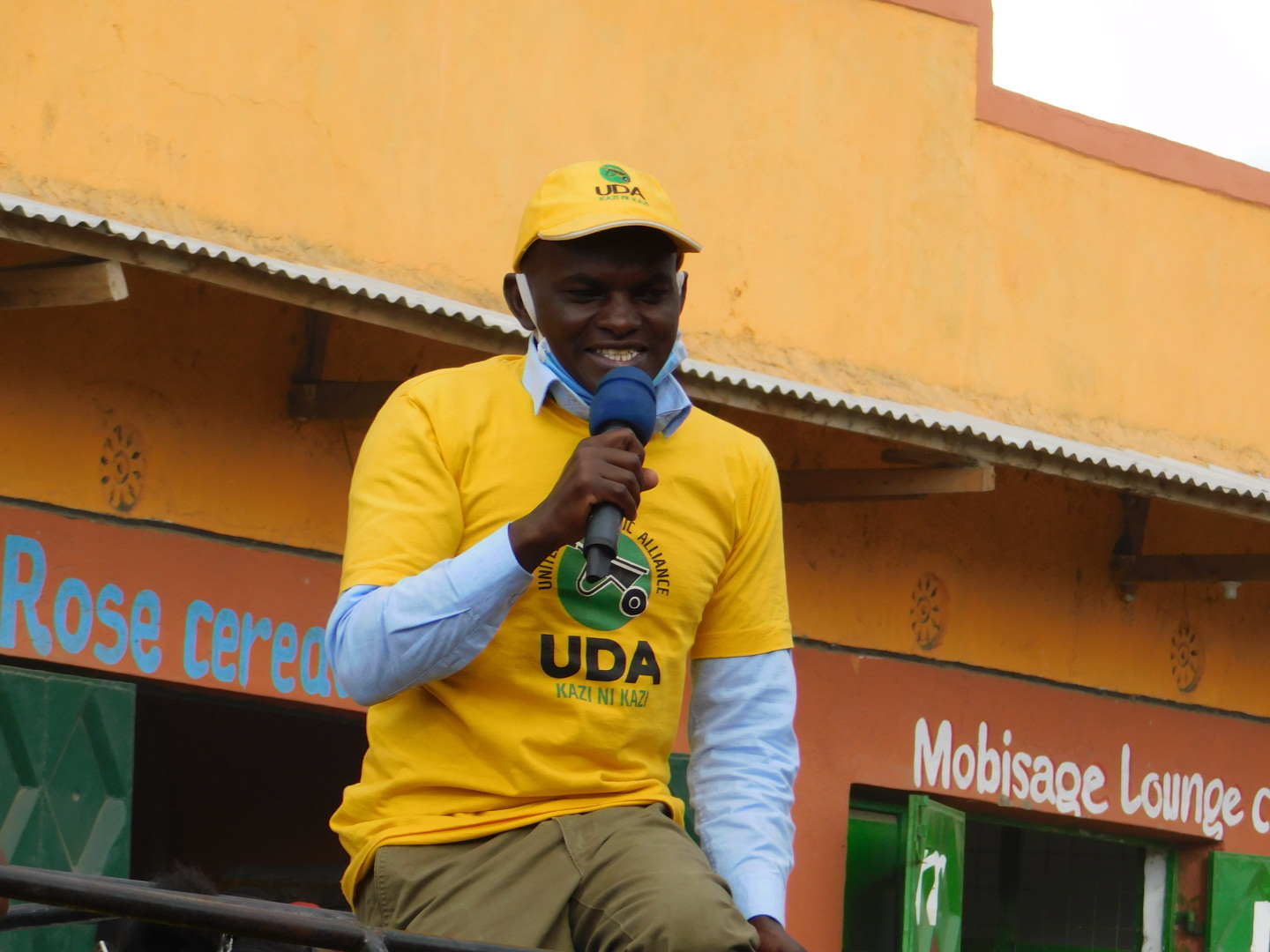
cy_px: 476
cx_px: 635
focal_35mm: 266
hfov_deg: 7.4
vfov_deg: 5.6
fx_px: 9759
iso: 125
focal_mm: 47.2
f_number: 5.7
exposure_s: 1/200
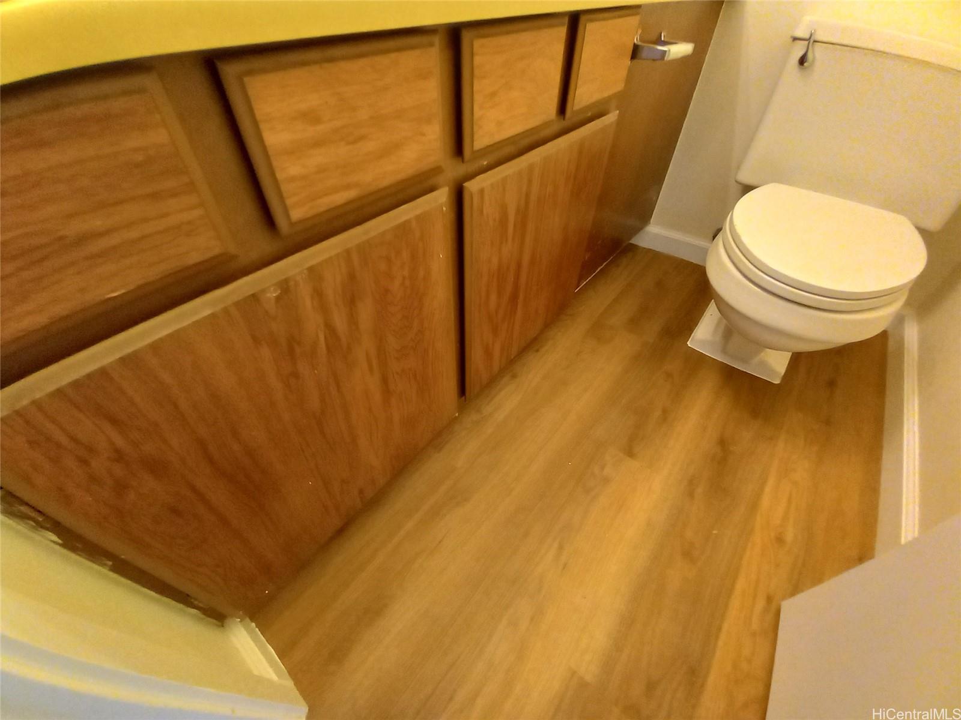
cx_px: 480
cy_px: 360
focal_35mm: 13
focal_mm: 1.13
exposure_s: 1/30
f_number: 2.2
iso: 200
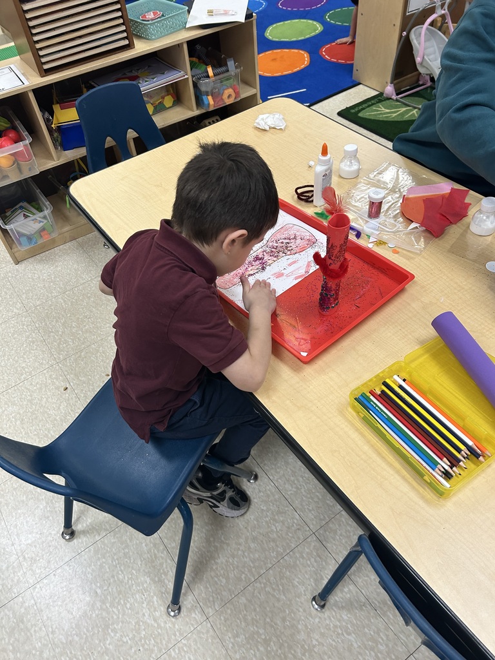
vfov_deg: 67.3
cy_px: 330
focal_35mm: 26
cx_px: 248
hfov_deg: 53.1
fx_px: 496
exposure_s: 1/120
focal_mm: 5.7
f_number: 1.5
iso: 125
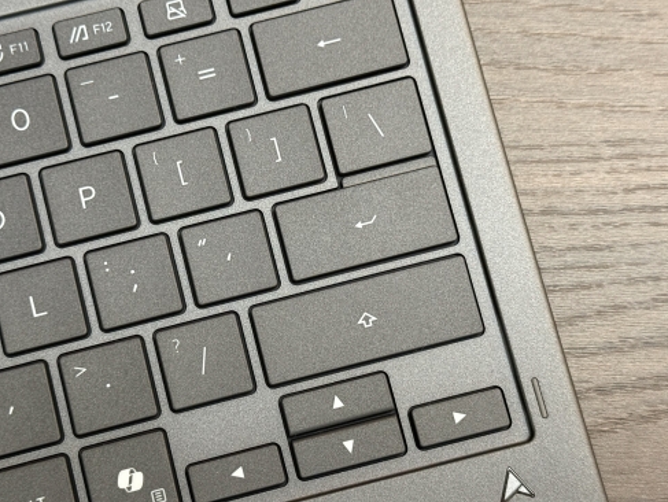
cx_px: 254
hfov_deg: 29.3
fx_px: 1275
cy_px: 249
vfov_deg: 22.3
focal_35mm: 66
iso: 320
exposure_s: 1/40
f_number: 1.78
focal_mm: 6.76
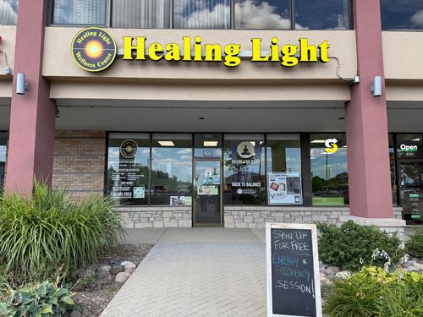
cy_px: 158
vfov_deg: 56.8
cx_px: 212
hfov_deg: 71.6
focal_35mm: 24
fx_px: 293
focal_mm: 6.76
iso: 80
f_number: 1.78
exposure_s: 1/1018
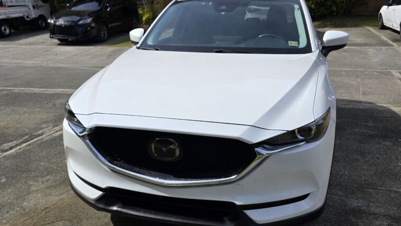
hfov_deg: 58.0
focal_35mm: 34
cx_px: 199
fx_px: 362
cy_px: 141
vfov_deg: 34.5
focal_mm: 6.3
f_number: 1.7
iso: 12
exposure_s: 1/1114
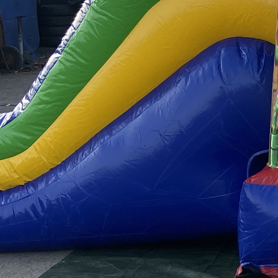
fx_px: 1036
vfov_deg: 15.2
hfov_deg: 13.8
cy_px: 55
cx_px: 489
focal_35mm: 114
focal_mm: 4.25
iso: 32
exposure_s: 1/919
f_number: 1.8
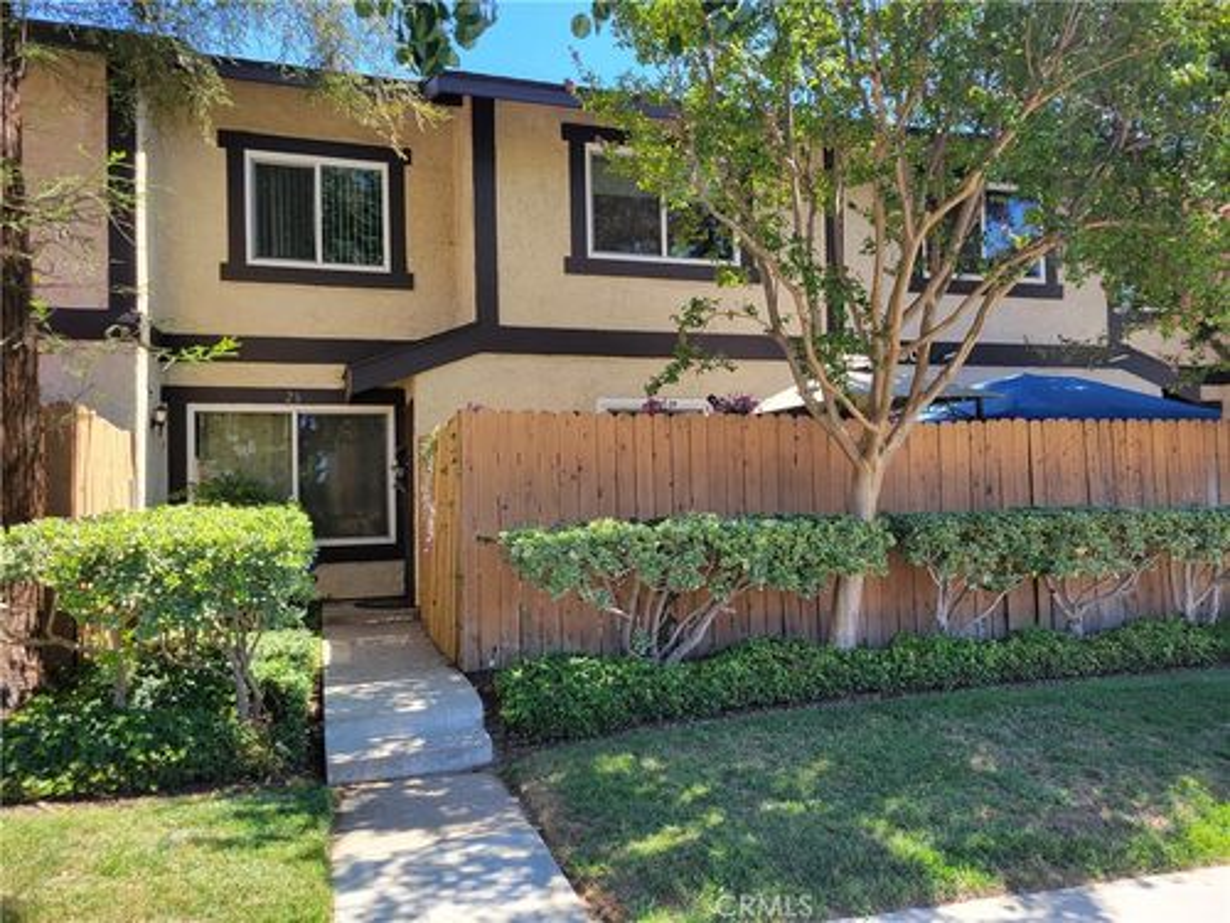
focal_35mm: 26
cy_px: 462
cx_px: 615
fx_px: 924
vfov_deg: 53.1
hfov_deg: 67.3
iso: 40
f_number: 1.8
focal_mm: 5.4
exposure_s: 1/393
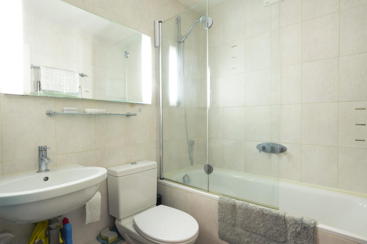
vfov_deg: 68.8
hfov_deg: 91.7
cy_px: 122
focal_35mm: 18
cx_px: 184
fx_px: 178
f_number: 16
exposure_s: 4
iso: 200
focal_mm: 17.5
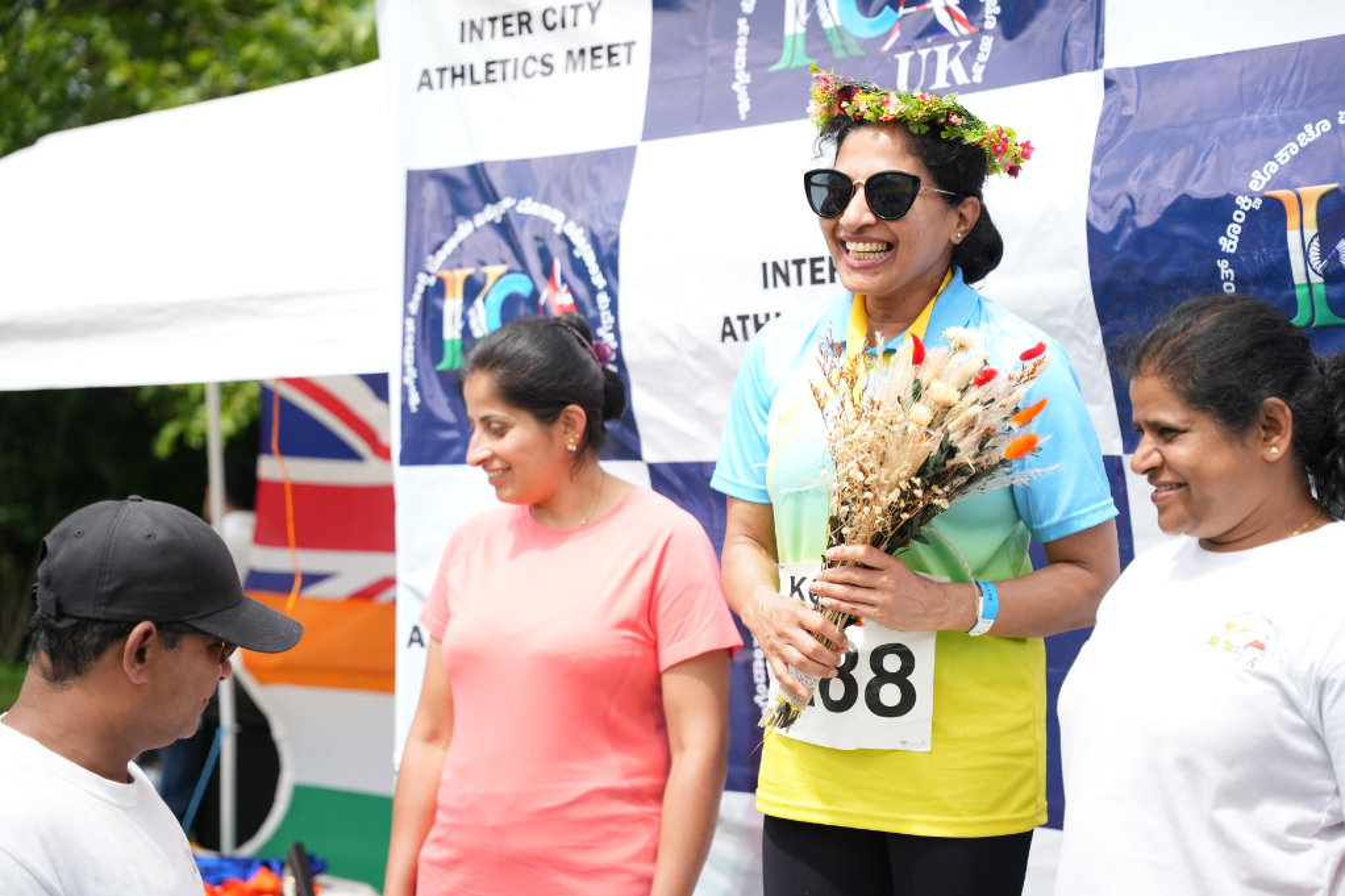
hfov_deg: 36.3
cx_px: 672
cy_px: 448
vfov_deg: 24.6
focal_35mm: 55
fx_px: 2054
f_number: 2.8
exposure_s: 1/1600
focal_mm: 55
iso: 250
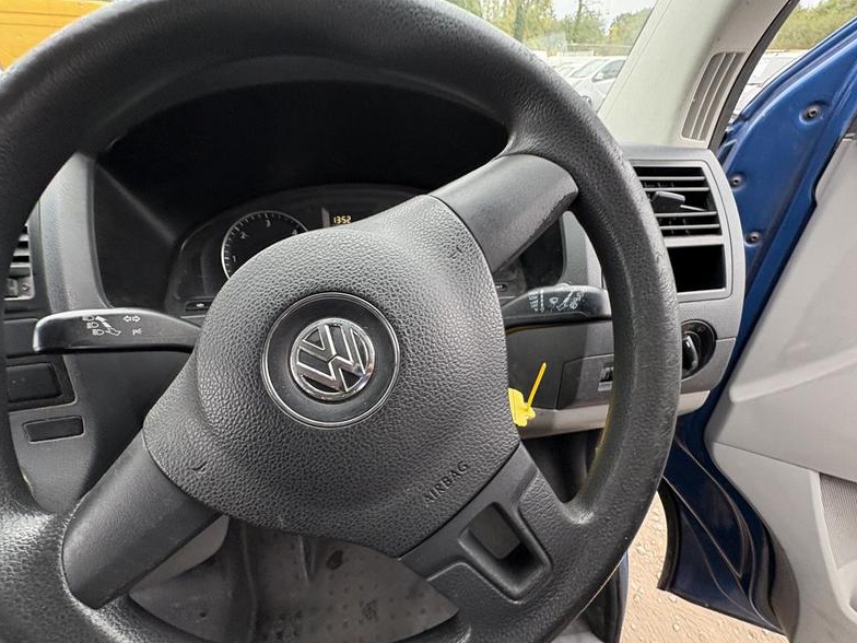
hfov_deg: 94.5
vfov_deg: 77.9
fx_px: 396
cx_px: 439
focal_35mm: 16
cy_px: 353
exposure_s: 1/99
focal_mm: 2.22
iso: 200
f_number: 2.2
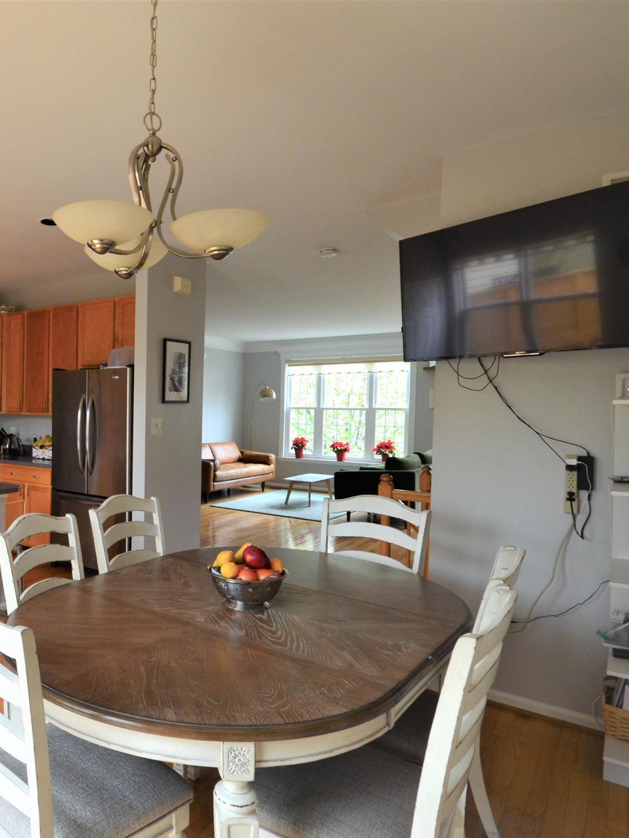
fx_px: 533
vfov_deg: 76.4
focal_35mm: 22
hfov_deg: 54.3
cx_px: 78
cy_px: 423
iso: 800
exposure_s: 1/25
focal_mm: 10
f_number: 7.1
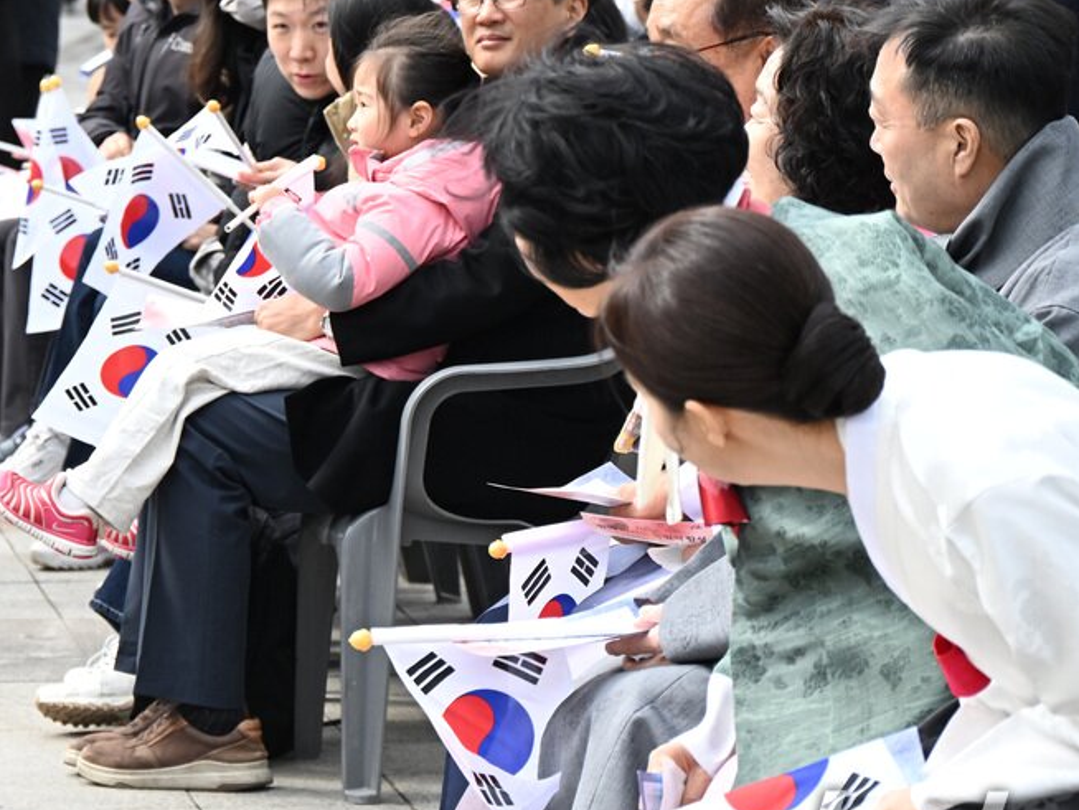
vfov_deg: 6.9
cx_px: 139
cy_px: 200
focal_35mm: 216
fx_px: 6735
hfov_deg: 9.1
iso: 500
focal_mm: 105
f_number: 6.3
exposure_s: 1/640
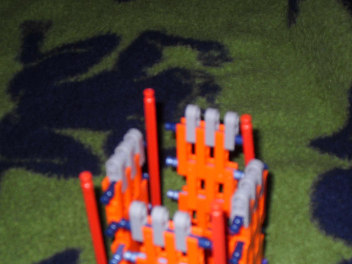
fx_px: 824
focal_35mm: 81
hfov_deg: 24.1
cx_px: 170
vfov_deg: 18.2
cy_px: 170
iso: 100
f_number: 3.7
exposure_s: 1/60
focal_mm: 10.1
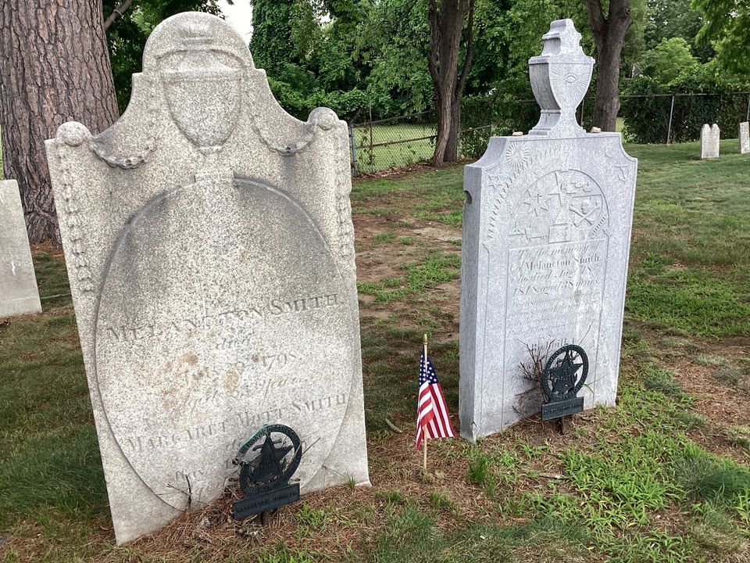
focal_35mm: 31
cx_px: 375
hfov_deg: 58.4
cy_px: 282
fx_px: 672
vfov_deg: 45.4
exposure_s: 1/154
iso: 25
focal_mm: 3.3
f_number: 2.4
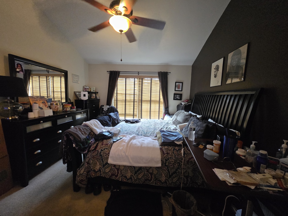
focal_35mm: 13
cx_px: 144
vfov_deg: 89.9
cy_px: 108
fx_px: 108
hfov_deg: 106.2
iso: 800
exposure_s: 1/60
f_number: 2.2
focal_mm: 1.7
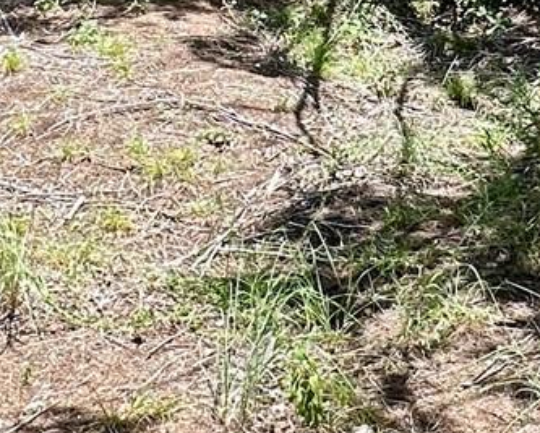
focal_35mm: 84
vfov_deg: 17.0
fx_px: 1344
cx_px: 409
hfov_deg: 22.5
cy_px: -164
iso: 40
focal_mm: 2.22
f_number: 2.2
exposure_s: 1/438
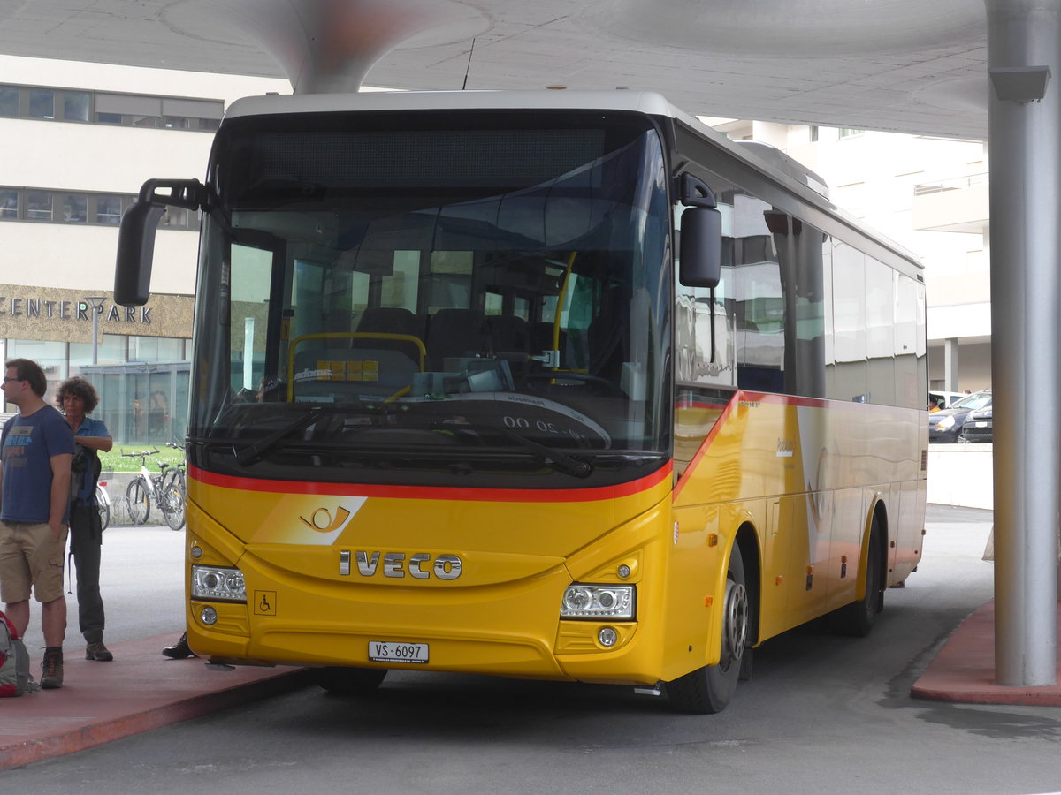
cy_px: 398
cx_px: 530
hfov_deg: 24.4
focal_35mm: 80
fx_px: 2452
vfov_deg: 18.4
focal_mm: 16
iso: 160
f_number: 4.4
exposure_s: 1/80
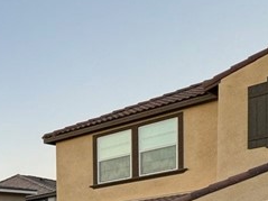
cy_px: 310
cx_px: -285
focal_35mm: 60
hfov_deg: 18.4
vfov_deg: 20.5
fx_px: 464
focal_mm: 2.22
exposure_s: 1/99
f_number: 2.2
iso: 80
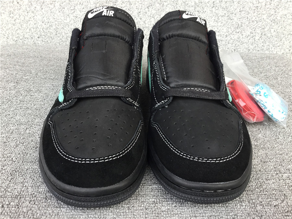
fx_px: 261
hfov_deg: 58.4
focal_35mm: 31
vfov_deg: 45.4
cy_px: 110
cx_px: 146
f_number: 2.4
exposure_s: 1/100
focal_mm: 3.3
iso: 40
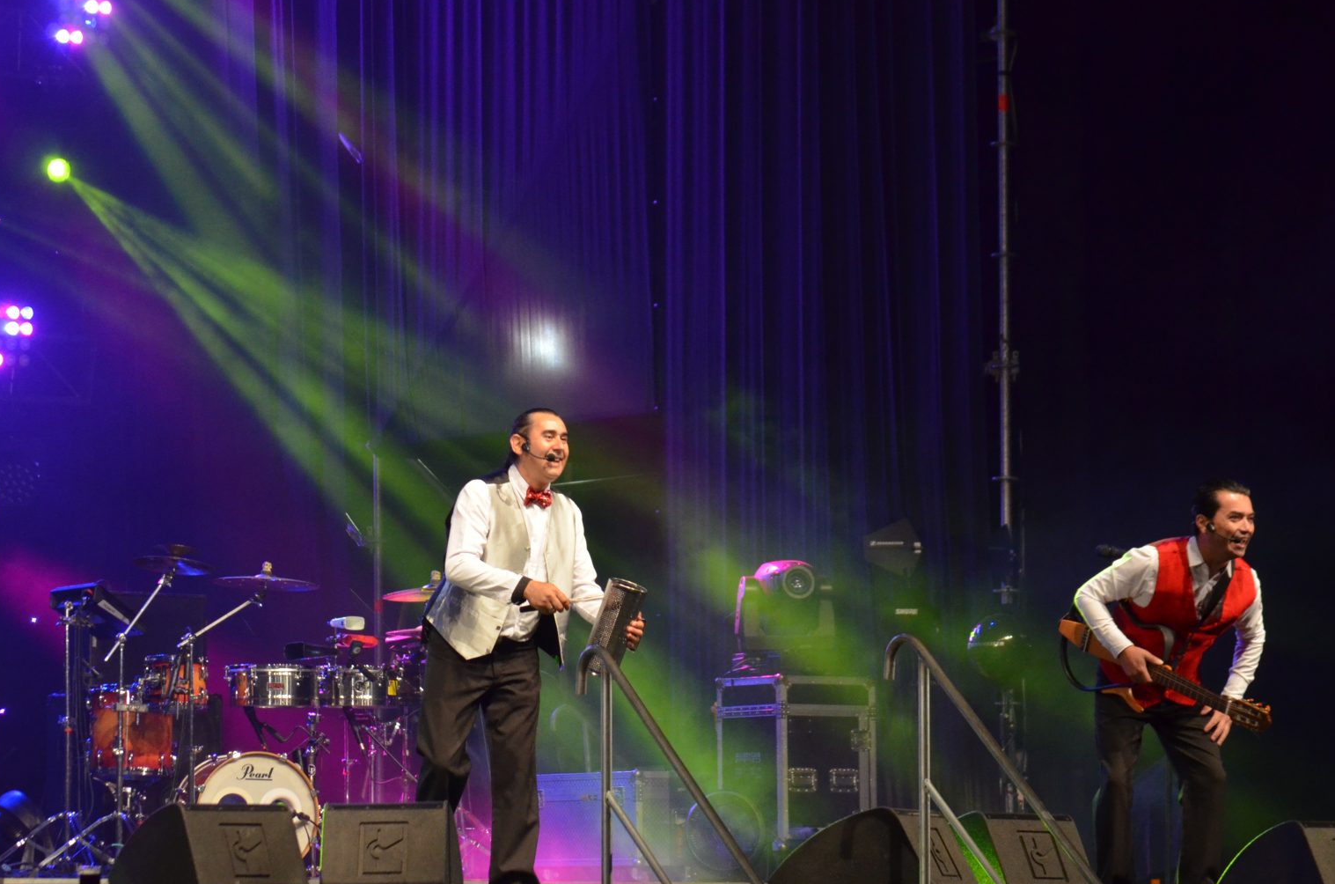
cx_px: 513
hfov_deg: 12.7
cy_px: 431
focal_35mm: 162
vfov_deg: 8.4
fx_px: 5994
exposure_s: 1/200
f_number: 4.2
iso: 1600
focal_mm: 80
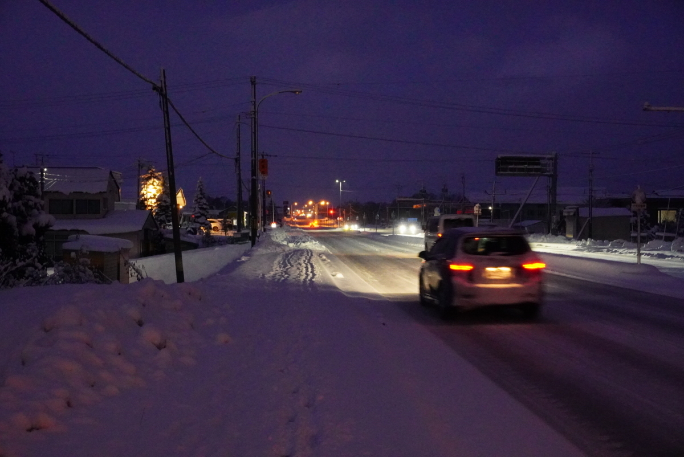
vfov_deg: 28.1
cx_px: 342
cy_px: 228
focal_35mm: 48
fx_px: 913
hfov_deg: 41.1
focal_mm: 32
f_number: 10
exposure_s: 1/25
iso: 10000
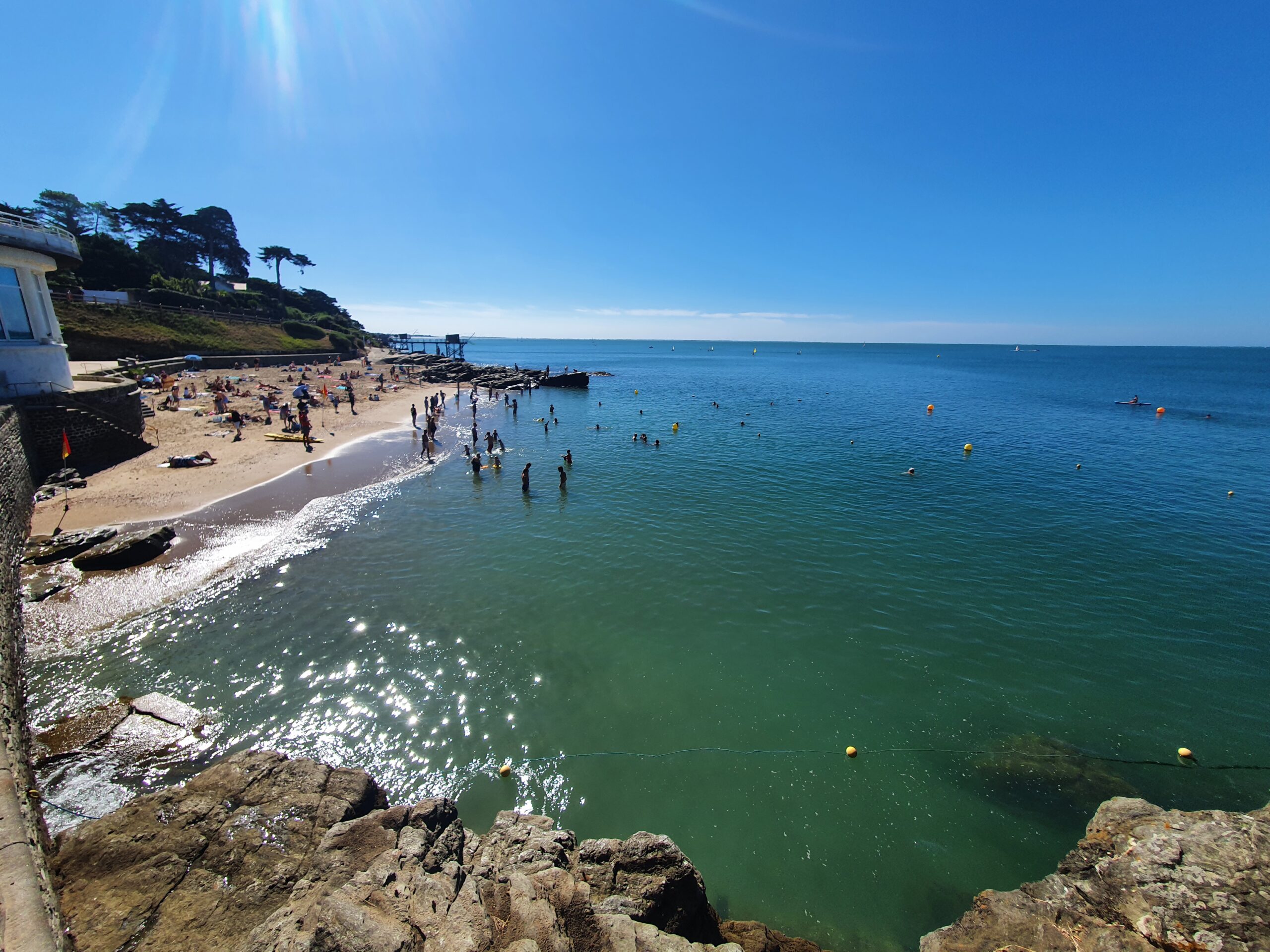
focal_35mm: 13
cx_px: 635
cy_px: 476
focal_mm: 1.8
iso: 50
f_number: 2.2
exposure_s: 1/1628
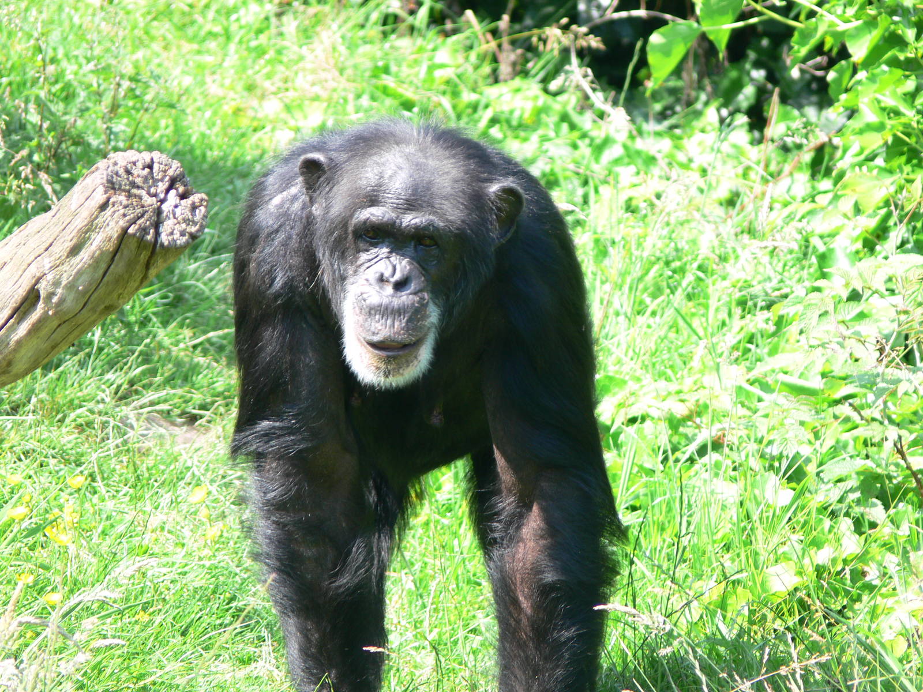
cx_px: 462
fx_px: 11199
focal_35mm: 420
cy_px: 346
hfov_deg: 4.7
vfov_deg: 3.5
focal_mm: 88.8
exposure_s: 1/100
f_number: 4
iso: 80
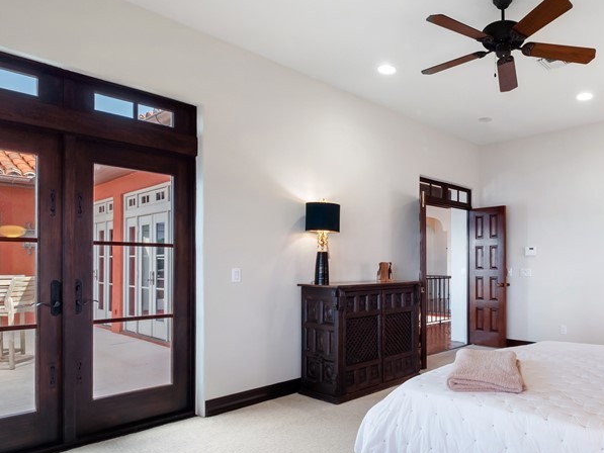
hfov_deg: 67.1
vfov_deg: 56.4
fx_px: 419
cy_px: 270
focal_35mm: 24
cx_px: 453
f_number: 7.1
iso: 200
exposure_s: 1/8
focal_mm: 7
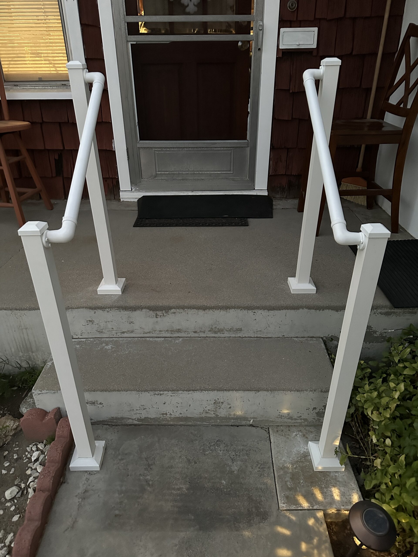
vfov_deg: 71.6
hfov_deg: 56.8
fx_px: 386
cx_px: 209
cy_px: 278
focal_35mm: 24
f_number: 1.78
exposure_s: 1/30
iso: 1000
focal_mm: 6.86
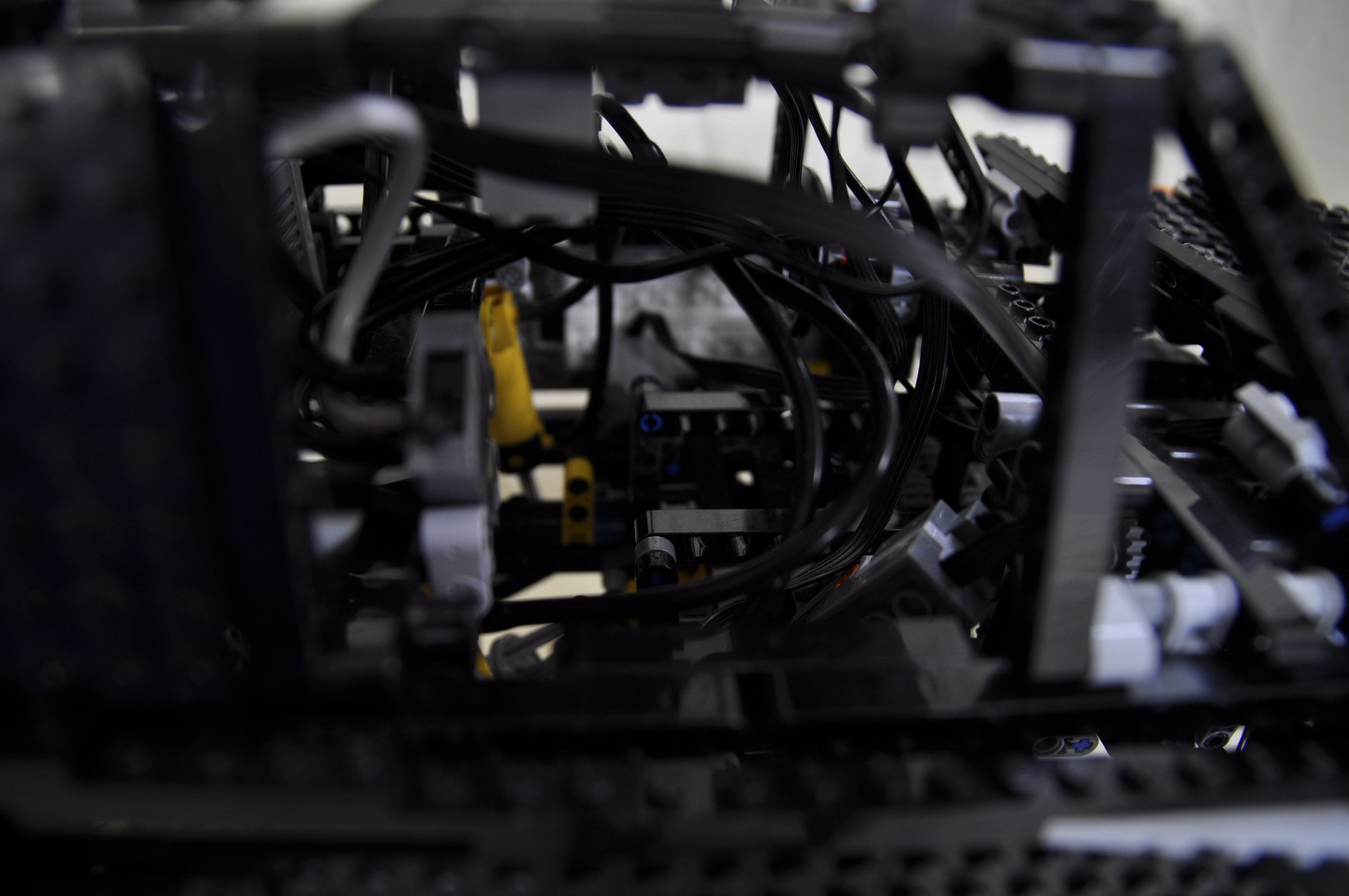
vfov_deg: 50.3
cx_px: 674
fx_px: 954
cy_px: 448
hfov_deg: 70.5
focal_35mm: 26
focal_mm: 17
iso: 200
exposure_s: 1/40
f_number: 3.2
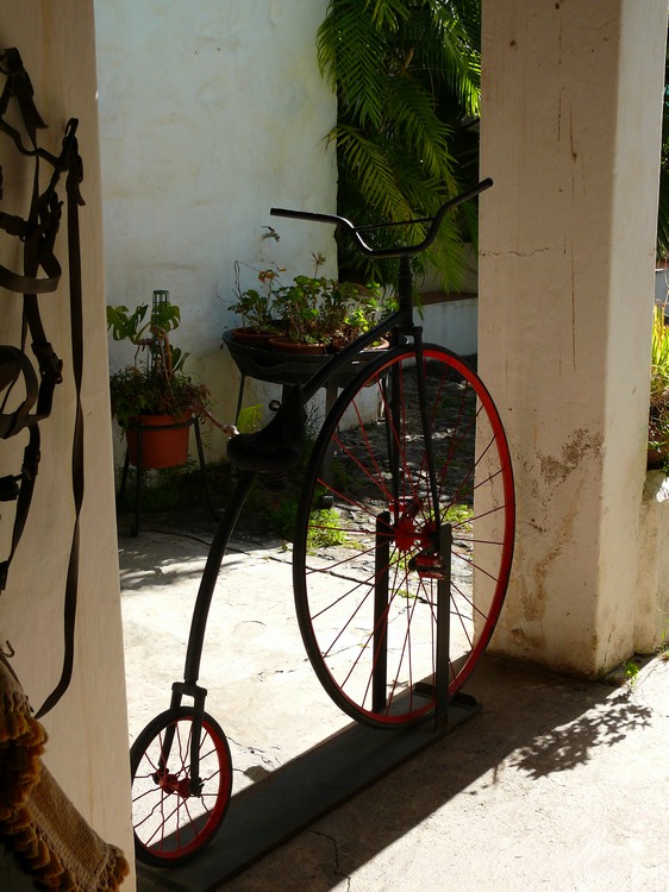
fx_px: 1238
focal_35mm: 48
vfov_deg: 39.7
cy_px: 446
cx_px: 334
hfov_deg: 30.2
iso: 100
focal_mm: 10.2
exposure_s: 1/500
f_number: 4
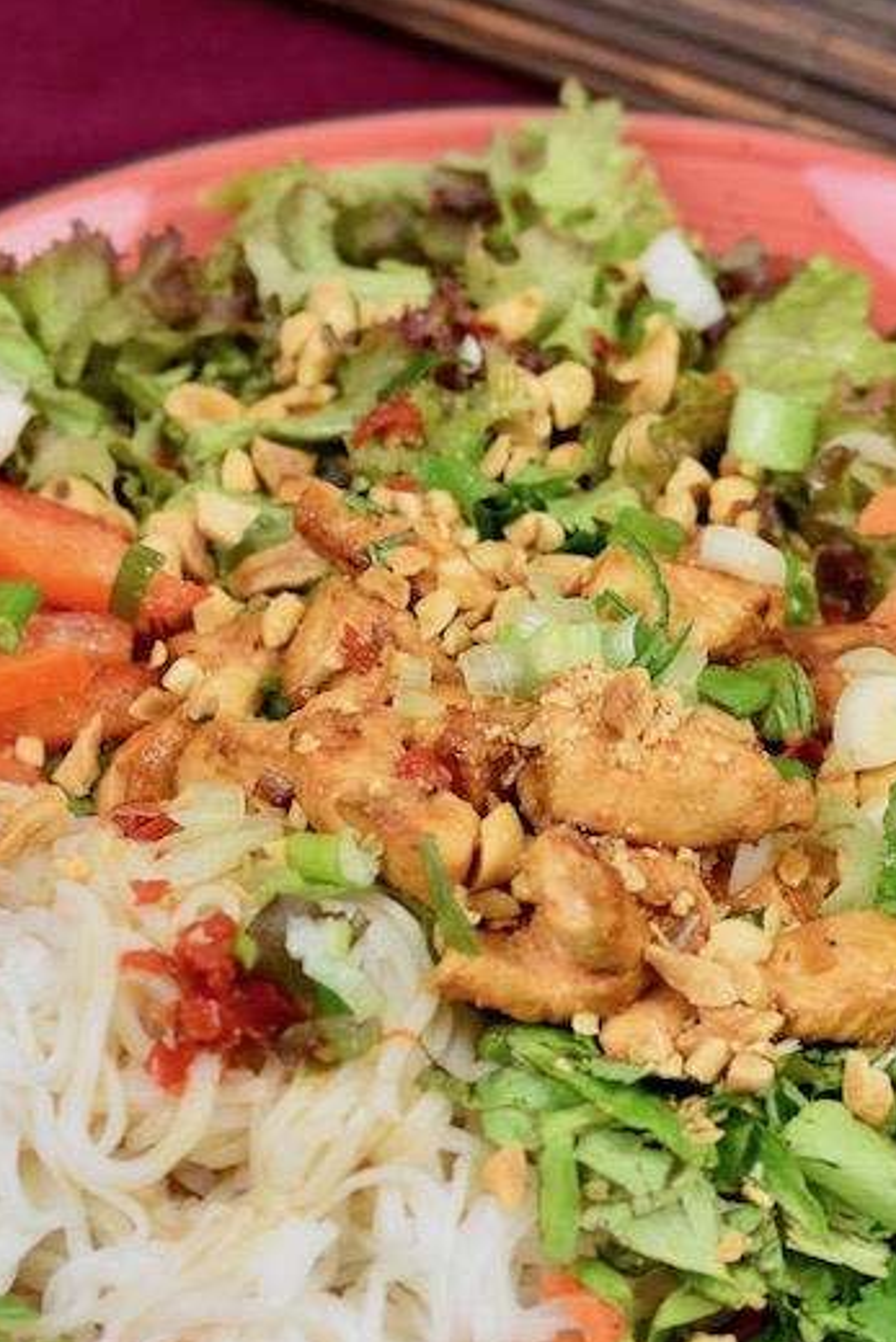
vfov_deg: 6.6
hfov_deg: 4.4
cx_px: 567
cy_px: 490
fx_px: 11564
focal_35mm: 310
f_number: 4.5
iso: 400
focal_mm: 105
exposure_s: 1/80
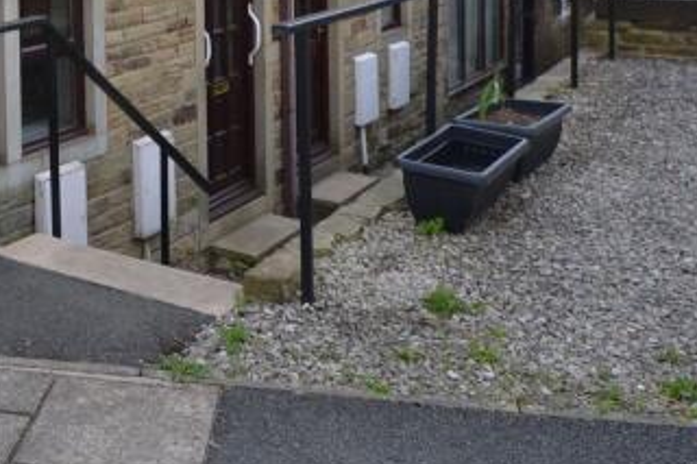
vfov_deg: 25.6
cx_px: -122
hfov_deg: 33.9
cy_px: -69
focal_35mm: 48
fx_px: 929
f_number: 6.3
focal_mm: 10
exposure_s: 1/160
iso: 100
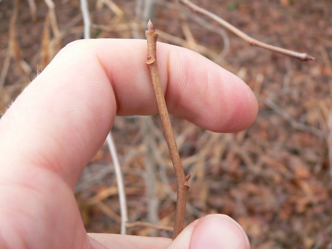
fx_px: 345
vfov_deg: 39.7
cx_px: 166
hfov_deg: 51.4
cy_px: 124
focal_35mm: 36
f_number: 3.3
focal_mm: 6
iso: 80
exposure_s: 1/100
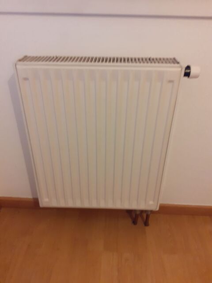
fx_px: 220
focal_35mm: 27
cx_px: 106
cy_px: 142
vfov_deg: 65.3
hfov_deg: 51.4
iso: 200
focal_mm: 3.6
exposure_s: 1/25
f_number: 1.9
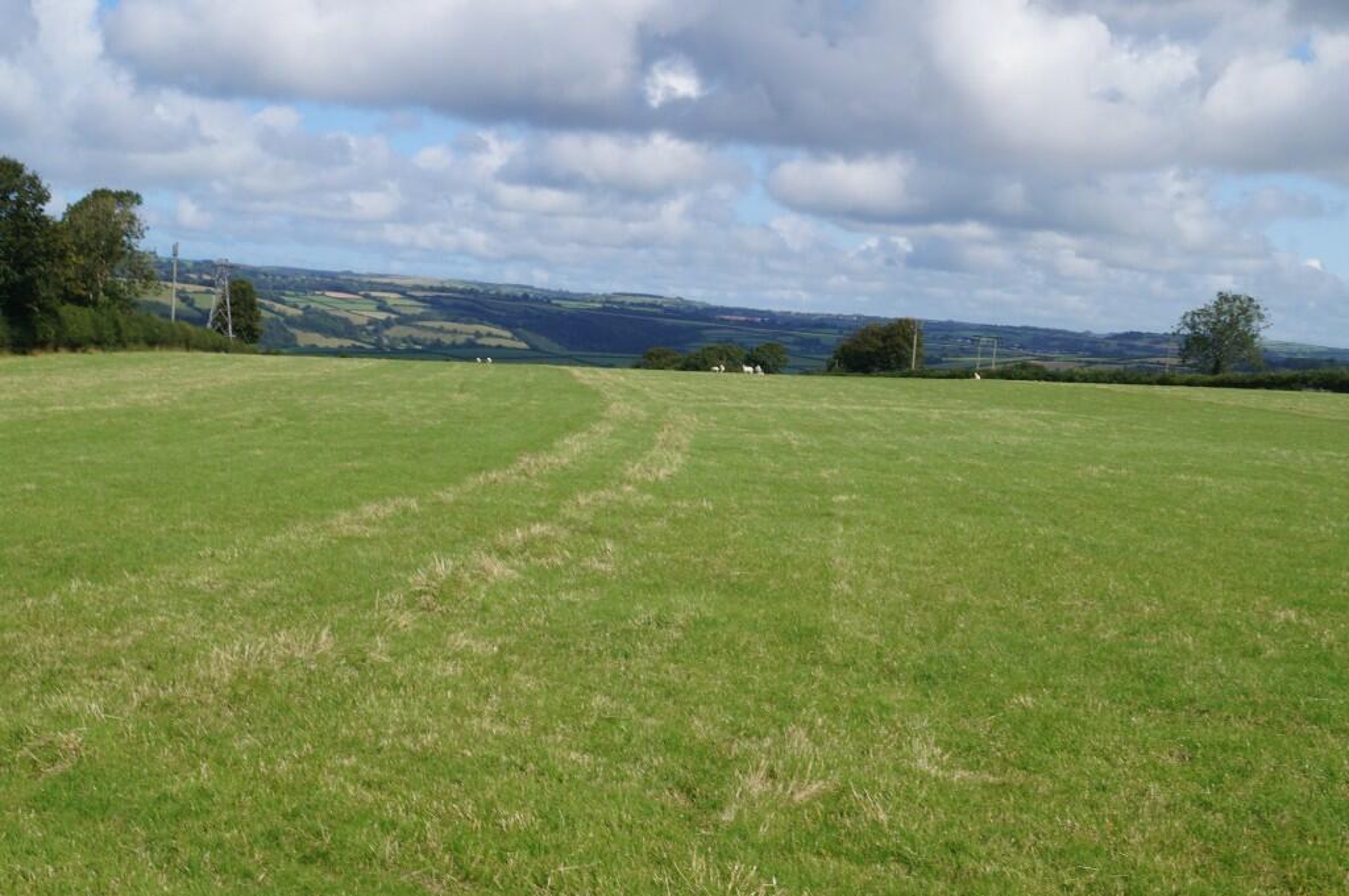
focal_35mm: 52
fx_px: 1966
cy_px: 448
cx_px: 674
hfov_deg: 37.9
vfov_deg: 25.7
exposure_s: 1/100
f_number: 14
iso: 100
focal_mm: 35
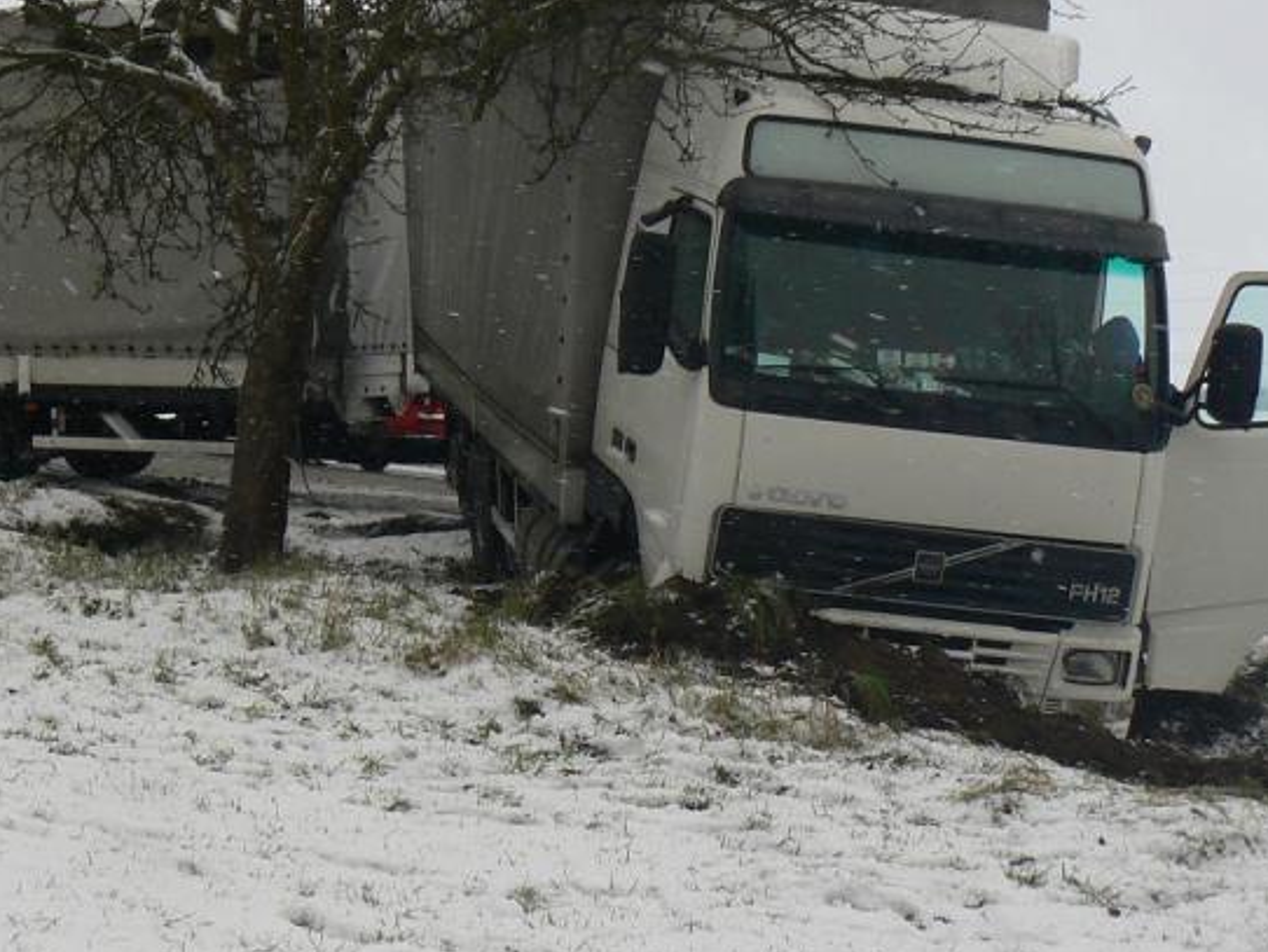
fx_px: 2492
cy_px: 402
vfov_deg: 21.6
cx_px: 253
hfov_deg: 28.0
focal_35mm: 68
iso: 80
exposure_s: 1/200
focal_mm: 6
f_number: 5.6
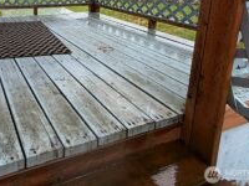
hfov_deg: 56.8
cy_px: 1
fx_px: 201
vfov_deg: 43.0
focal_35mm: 28
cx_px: 36
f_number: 2.2
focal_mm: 2.22
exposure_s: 1/121
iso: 64
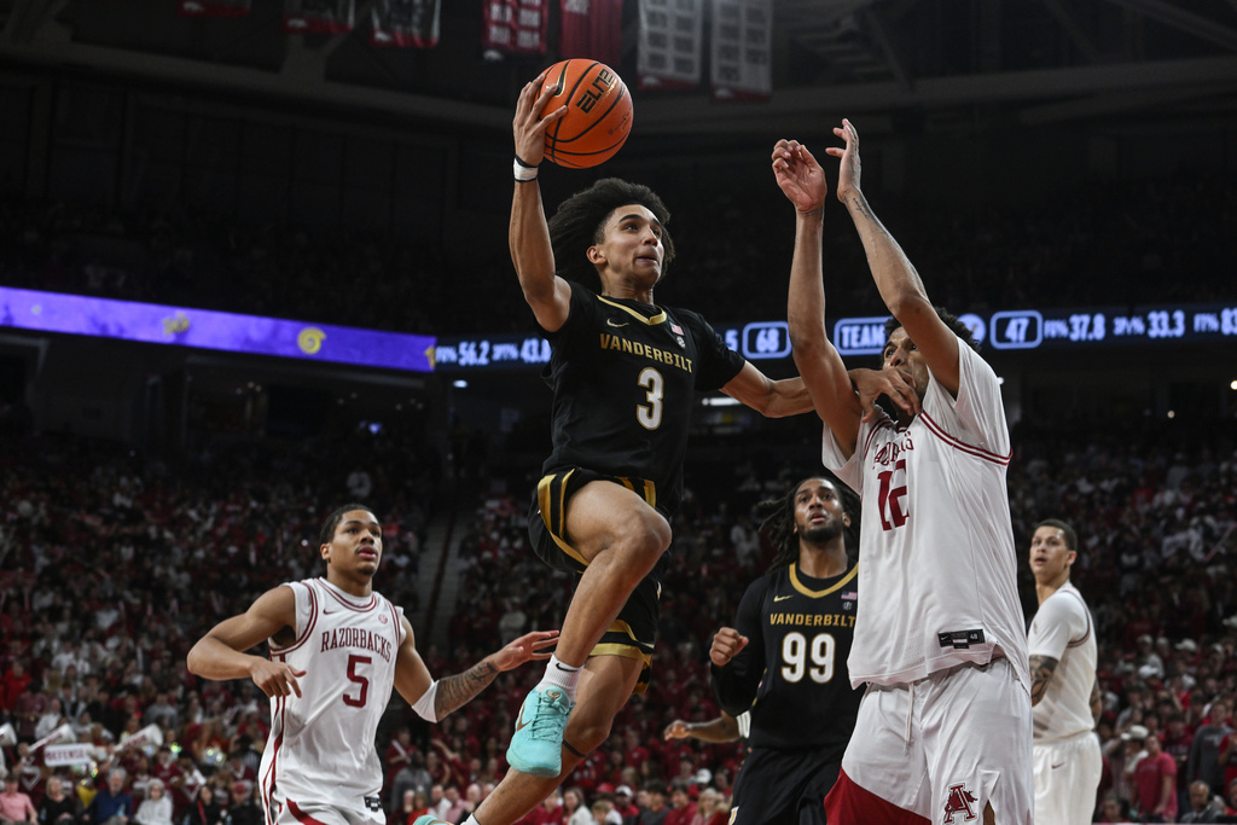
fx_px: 2405
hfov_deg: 28.8
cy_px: 412
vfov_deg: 19.5
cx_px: 618
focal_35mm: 70
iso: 2000
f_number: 4
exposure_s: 1/1000
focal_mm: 70
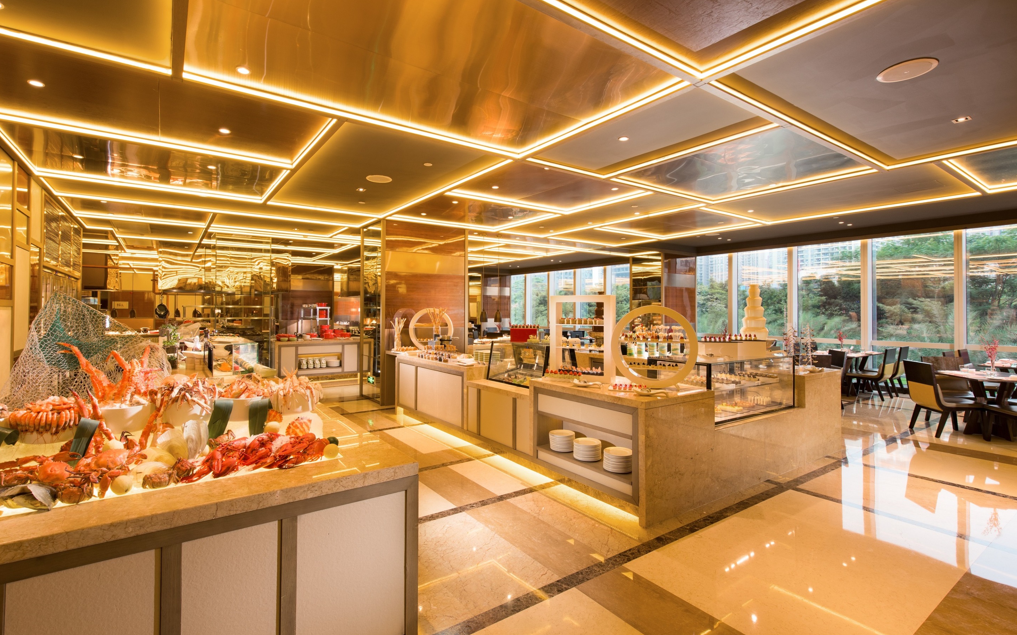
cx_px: 494
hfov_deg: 94.3
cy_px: 302
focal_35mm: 17
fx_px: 471
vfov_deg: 68.0
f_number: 9
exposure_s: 1/1.67
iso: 200
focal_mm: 16
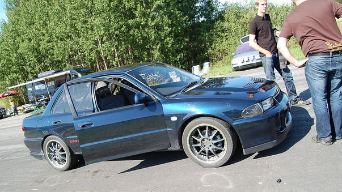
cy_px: 107
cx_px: 163
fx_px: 272
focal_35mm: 30
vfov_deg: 38.9
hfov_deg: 64.3
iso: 200
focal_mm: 18
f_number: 7.1
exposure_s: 1/200
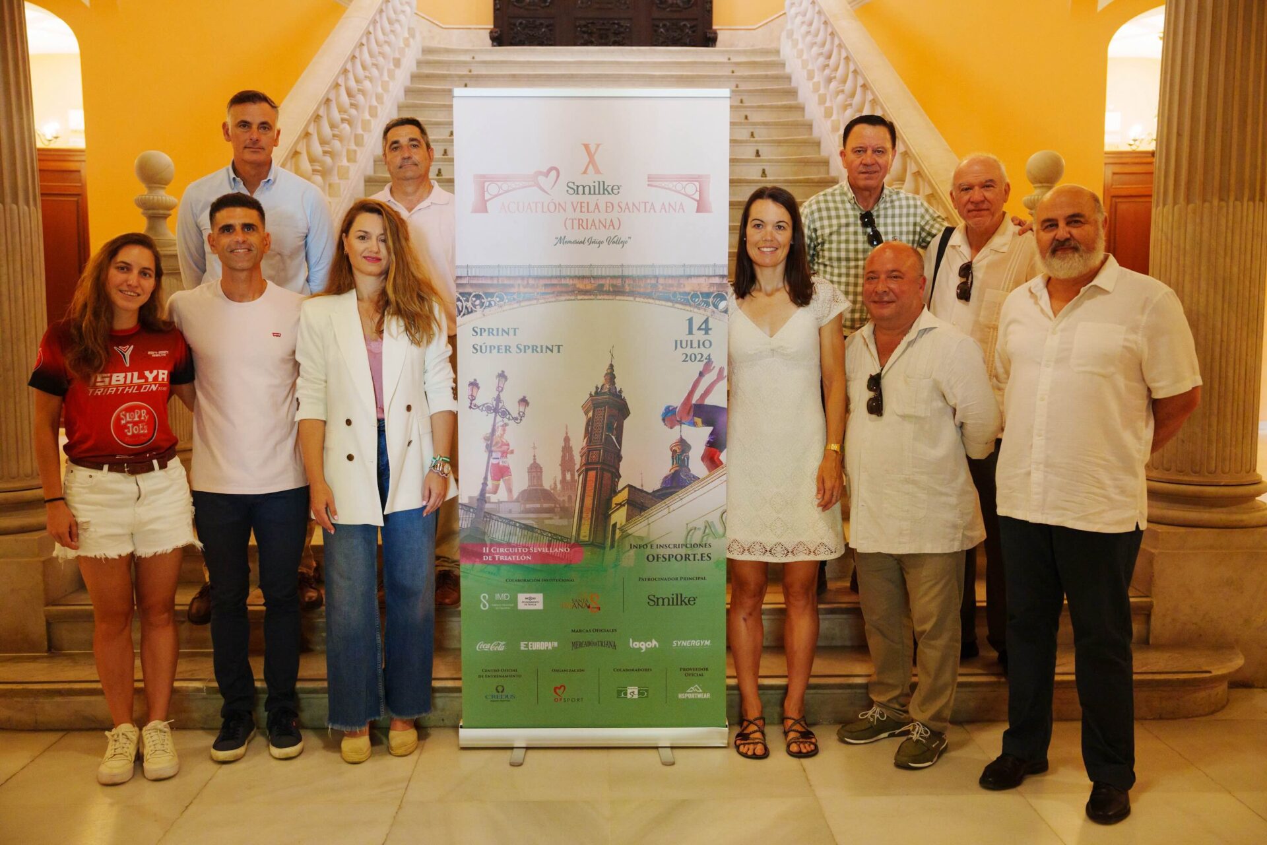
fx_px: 1197
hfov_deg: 55.8
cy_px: 422
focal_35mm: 34
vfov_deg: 38.9
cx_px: 634
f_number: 3.5
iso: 3200
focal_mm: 34
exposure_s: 1/160
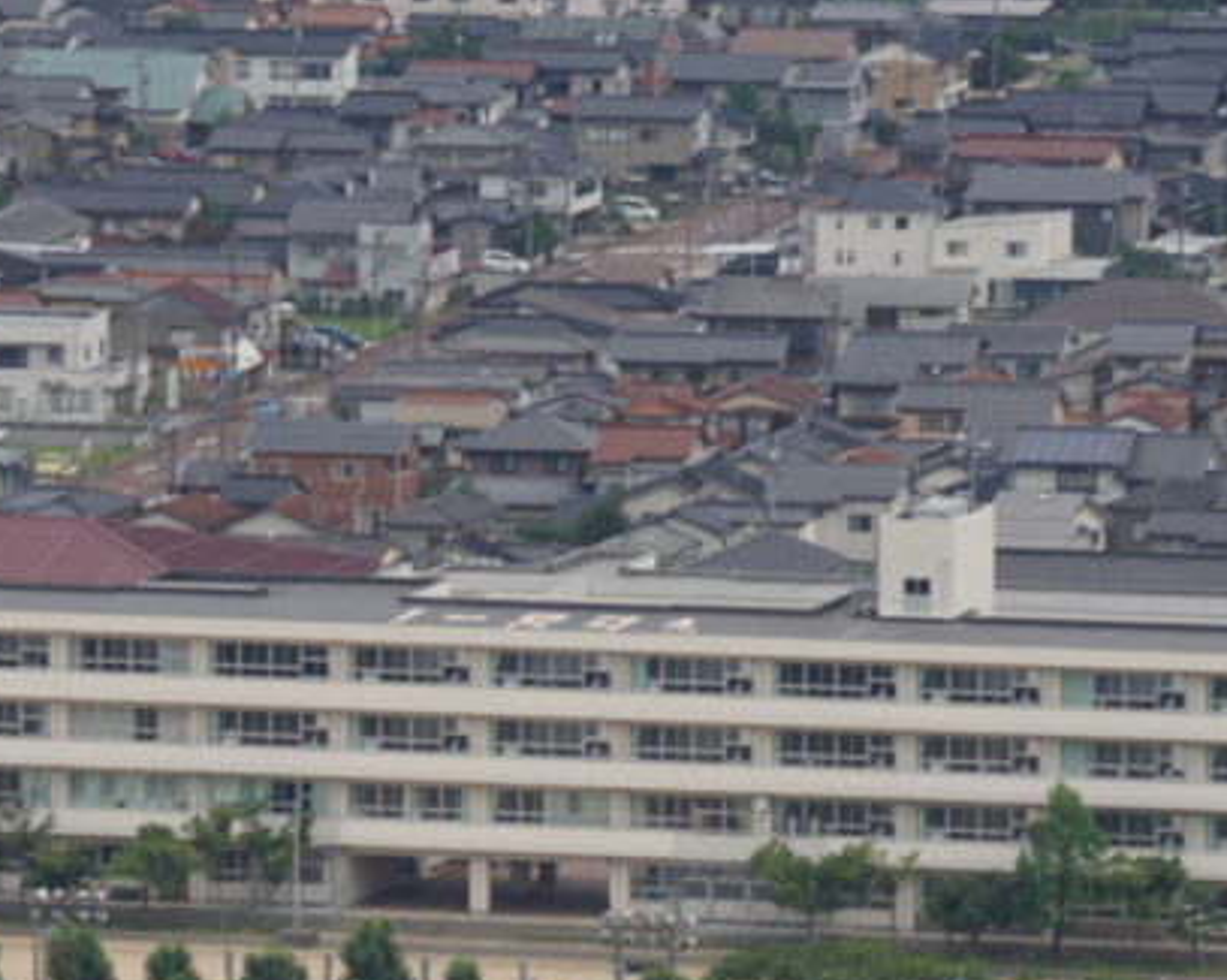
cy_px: 728
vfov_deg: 3.2
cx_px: 389
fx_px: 17491
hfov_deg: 4.0
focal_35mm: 482
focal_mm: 136
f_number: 6.3
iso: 100
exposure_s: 1/500
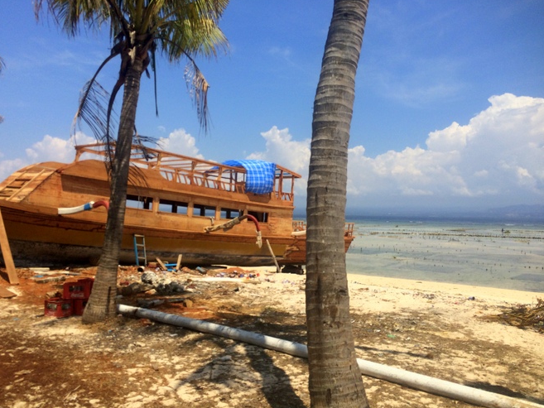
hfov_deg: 59.9
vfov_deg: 46.8
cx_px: 265
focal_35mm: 30
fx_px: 472
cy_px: 202
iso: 32
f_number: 2.2
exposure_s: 1/3165
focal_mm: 4.15
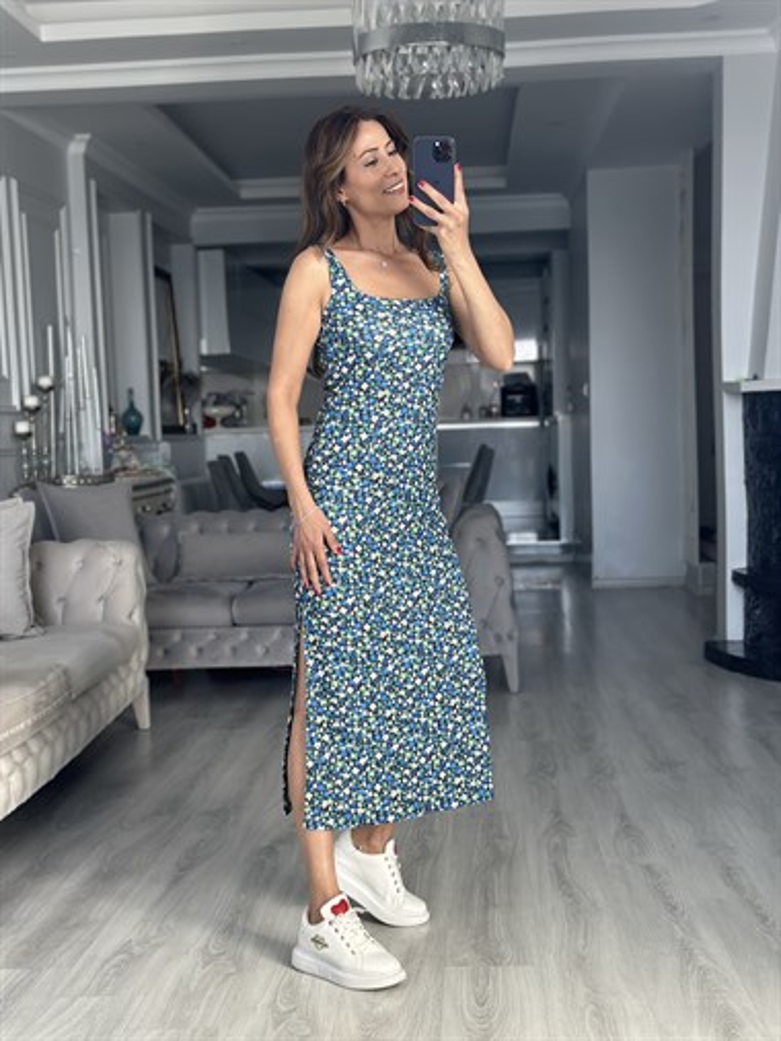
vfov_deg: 39.6
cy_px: 520
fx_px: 1443
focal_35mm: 48
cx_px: 390
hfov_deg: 30.3
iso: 100
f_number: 1.78
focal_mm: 6.86
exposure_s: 1/141
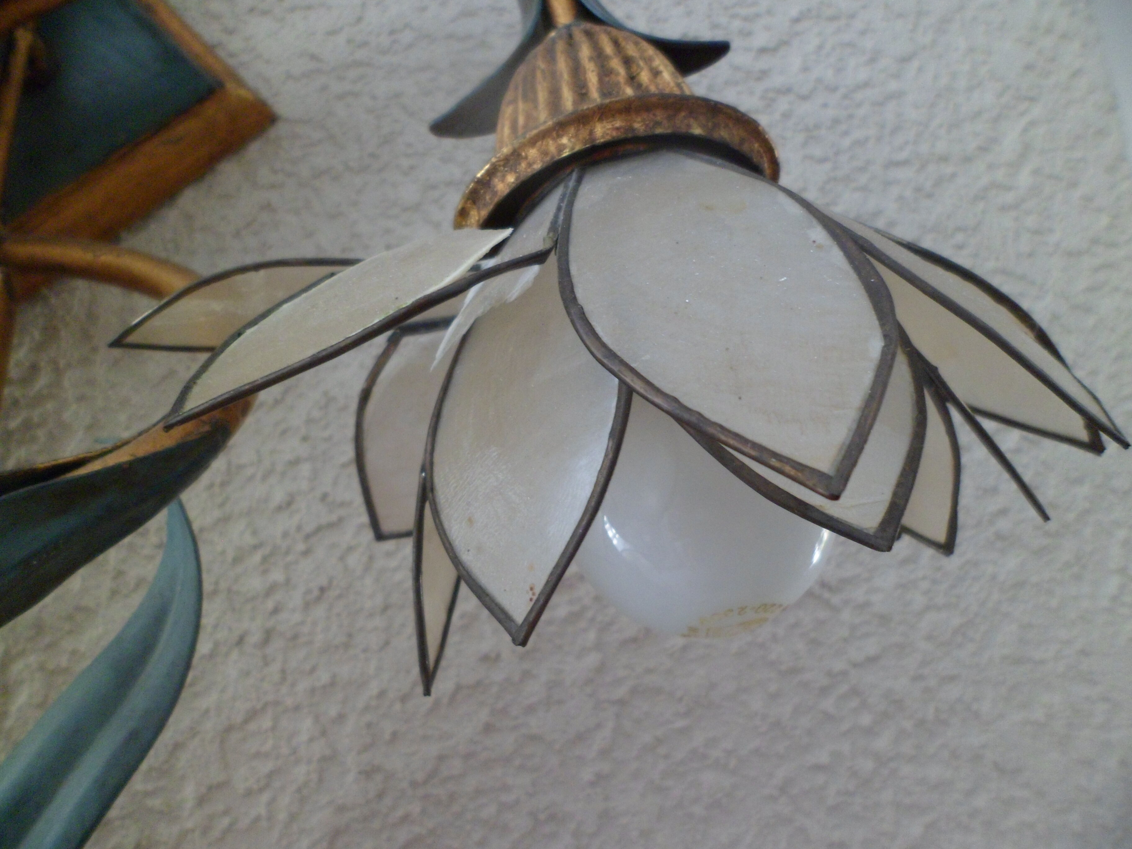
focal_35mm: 26
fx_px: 850
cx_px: 566
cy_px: 424
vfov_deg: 53.1
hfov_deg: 67.3
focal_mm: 4.9
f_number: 3.3
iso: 200
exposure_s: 1/45
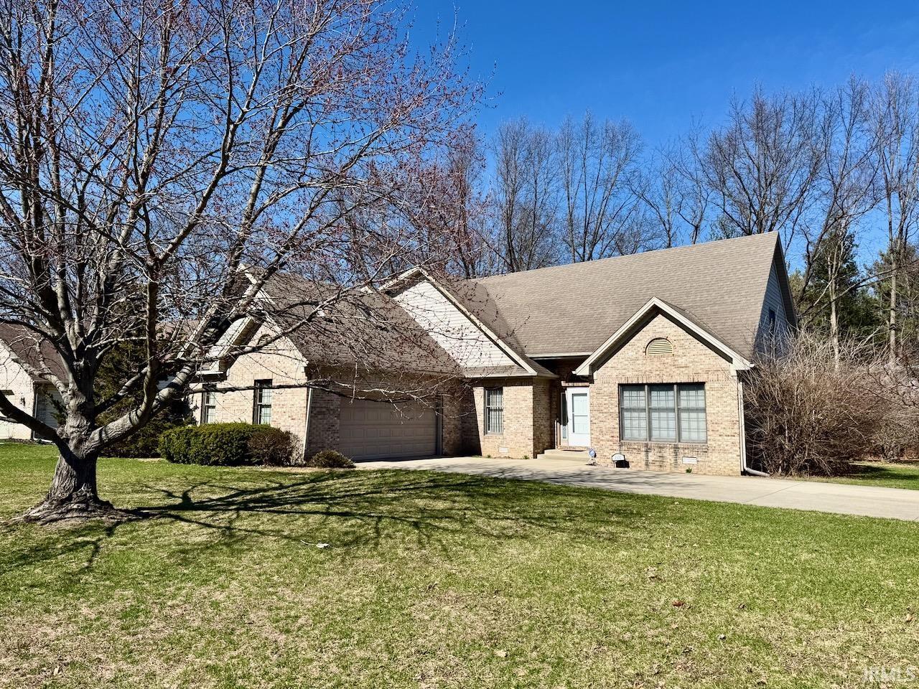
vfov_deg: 56.8
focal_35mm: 24
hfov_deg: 71.6
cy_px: 344
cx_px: 460
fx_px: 637
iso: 80
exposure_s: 1/4405
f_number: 1.78
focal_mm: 6.76
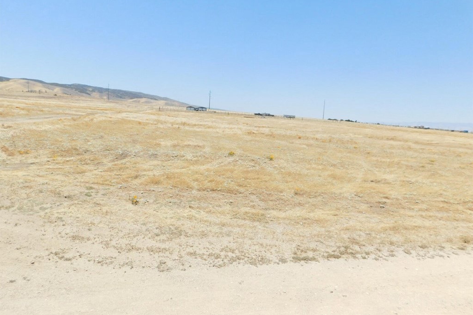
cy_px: 166
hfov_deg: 73.7
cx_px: 236
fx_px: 315
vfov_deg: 53.1
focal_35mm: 24
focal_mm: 4
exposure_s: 1/500
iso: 125
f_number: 6
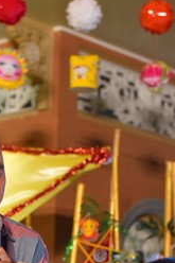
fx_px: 956
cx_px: 31
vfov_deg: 15.5
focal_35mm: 131
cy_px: 229
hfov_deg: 10.4
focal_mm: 50
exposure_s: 1/200
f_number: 3.2
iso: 400
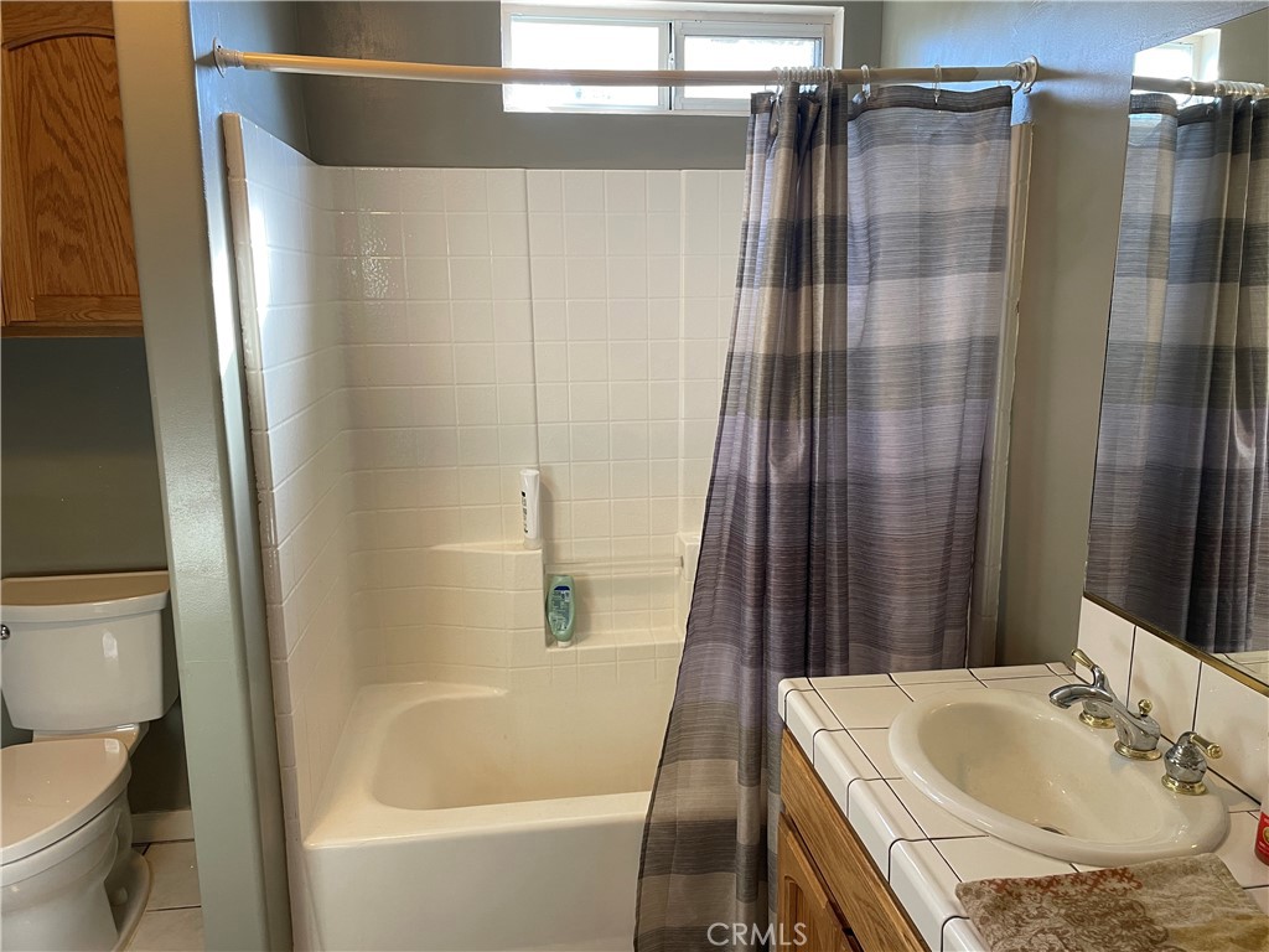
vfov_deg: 53.1
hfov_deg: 67.3
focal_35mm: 26
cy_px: 476
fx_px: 953
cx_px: 634
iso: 100
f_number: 1.6
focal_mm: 4.2
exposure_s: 1/60
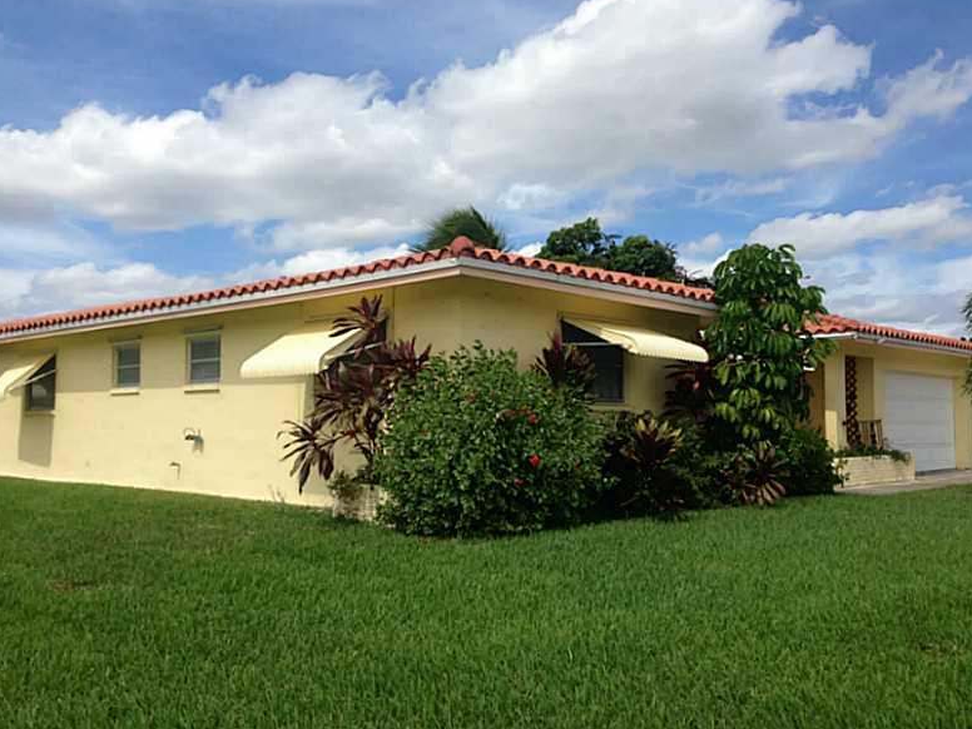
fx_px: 955
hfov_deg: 54.0
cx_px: 495
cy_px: 364
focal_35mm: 34
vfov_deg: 41.8
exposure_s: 1/1869
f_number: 2.4
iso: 50
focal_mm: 4.12
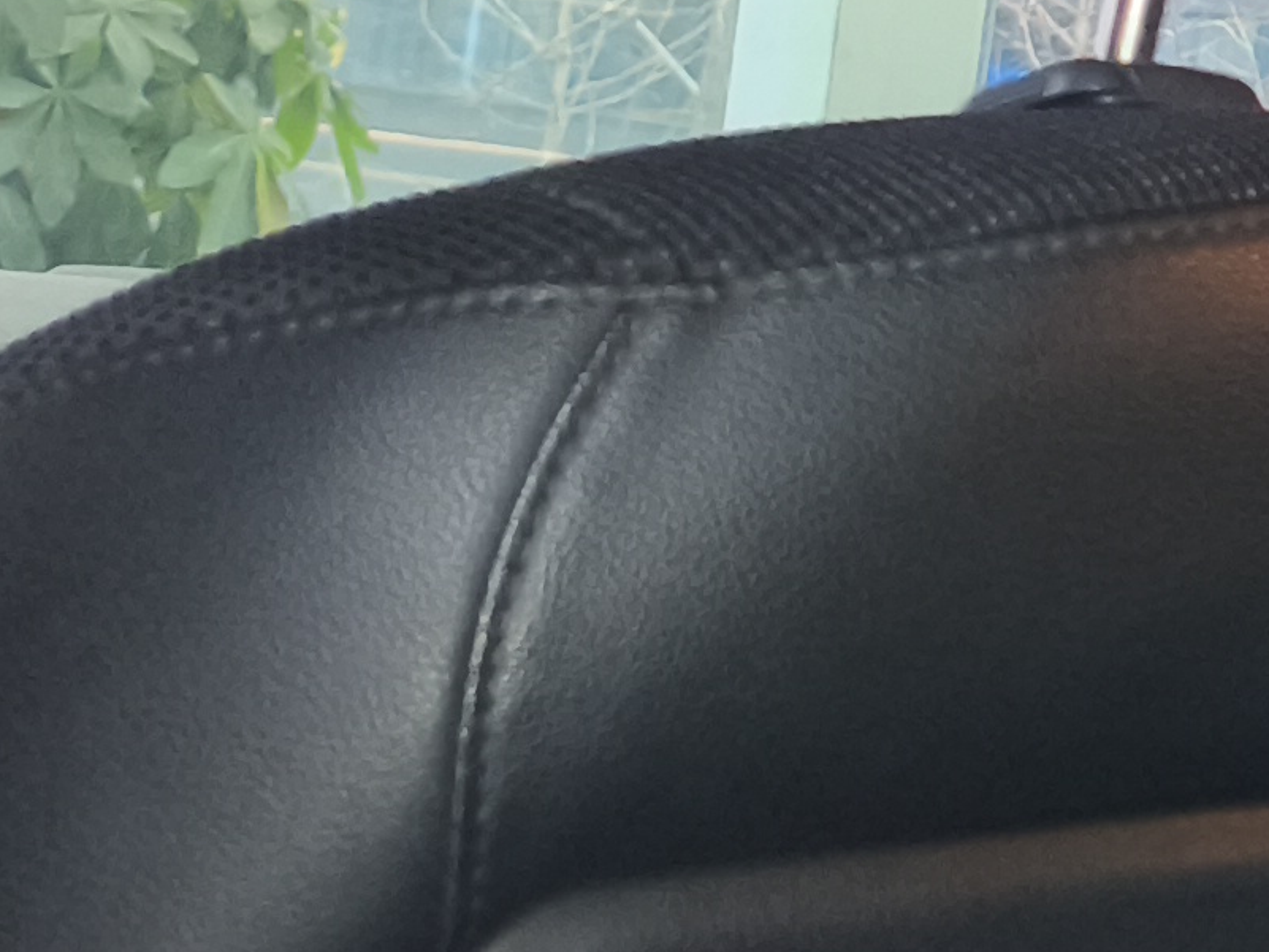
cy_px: -654
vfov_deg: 10.6
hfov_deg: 13.0
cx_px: 2503
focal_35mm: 133
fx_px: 4876
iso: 250
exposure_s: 1/50
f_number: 1.5
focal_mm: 4.94
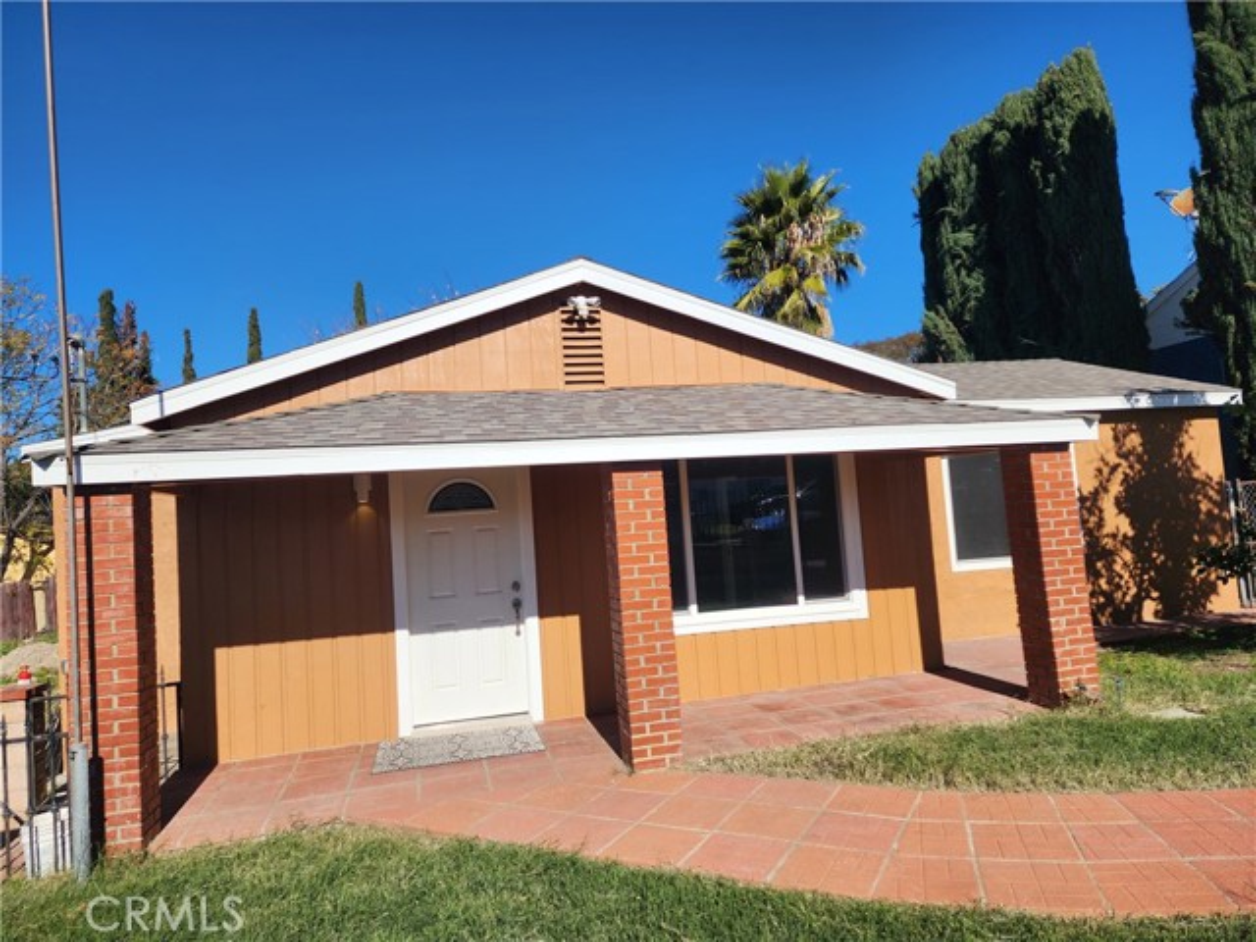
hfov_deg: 73.9
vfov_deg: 58.9
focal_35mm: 23
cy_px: 471
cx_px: 628
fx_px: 835
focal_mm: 6.4
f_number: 1.8
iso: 12
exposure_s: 1/1874
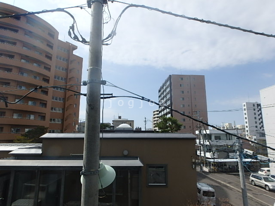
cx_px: 138
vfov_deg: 63.4
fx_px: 167
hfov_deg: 79.0
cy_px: 103
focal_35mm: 21
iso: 125
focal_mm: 3.7
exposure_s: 1/640
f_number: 6
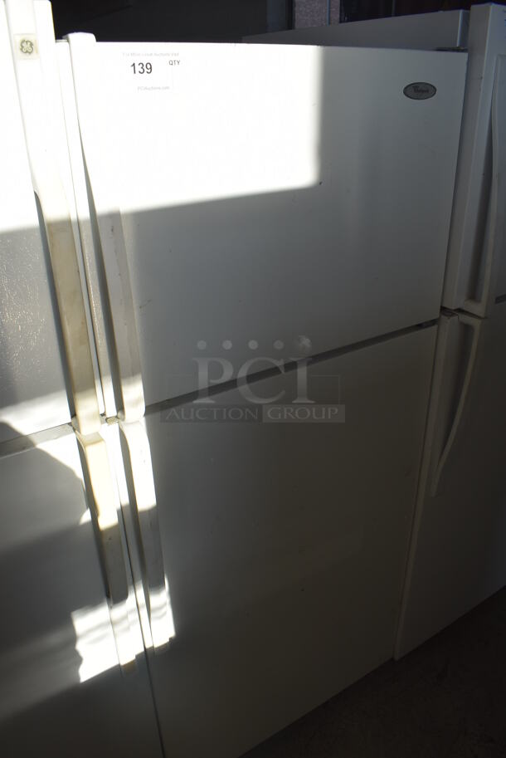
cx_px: 253
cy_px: 379
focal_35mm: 27
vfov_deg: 67.3
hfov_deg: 48.0
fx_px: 568
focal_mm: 18
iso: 200
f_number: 8
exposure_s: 1/250
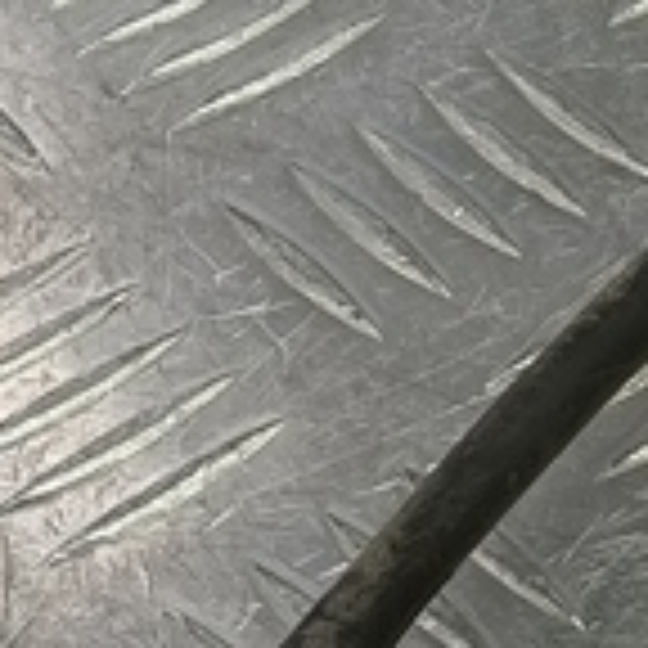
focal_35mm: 145
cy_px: 554
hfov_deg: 11.4
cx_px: 1048
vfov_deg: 12.0
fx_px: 3071
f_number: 1.6
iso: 103
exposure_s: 1/50
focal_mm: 4.11
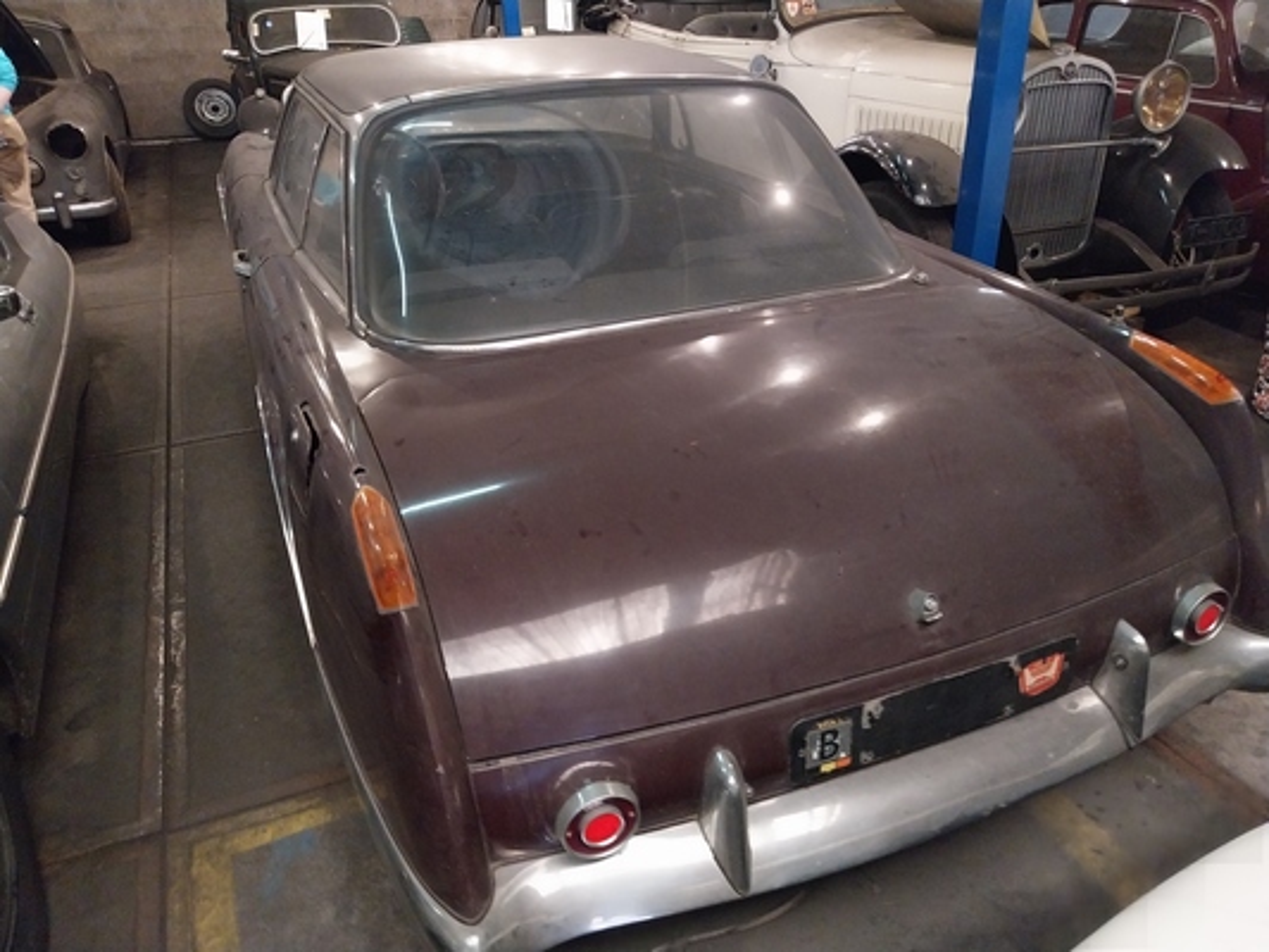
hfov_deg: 67.3
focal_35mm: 26
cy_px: 476
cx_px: 634
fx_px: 953
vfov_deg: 53.1
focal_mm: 4
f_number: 1.8
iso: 640
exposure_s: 1/25
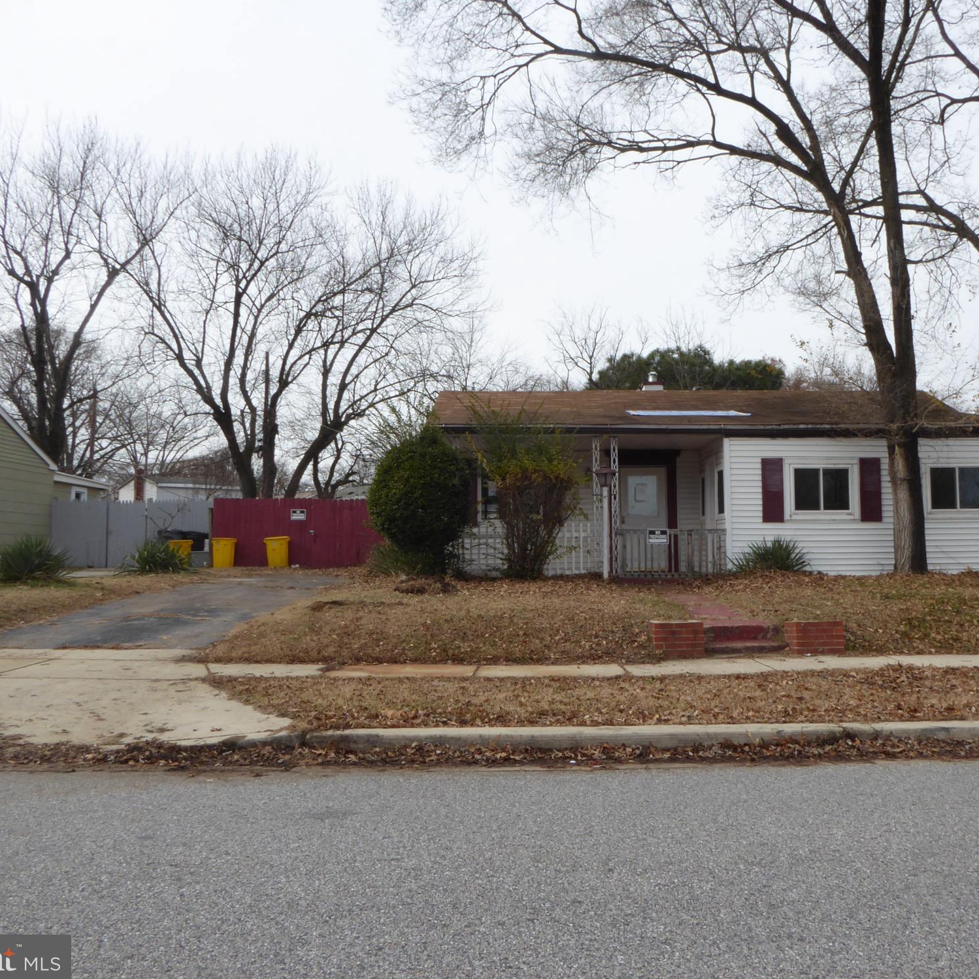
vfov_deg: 55.6
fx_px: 928
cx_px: 577
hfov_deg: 55.3
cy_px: 486
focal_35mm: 29
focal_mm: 4.3
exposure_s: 1/80
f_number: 8
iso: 80
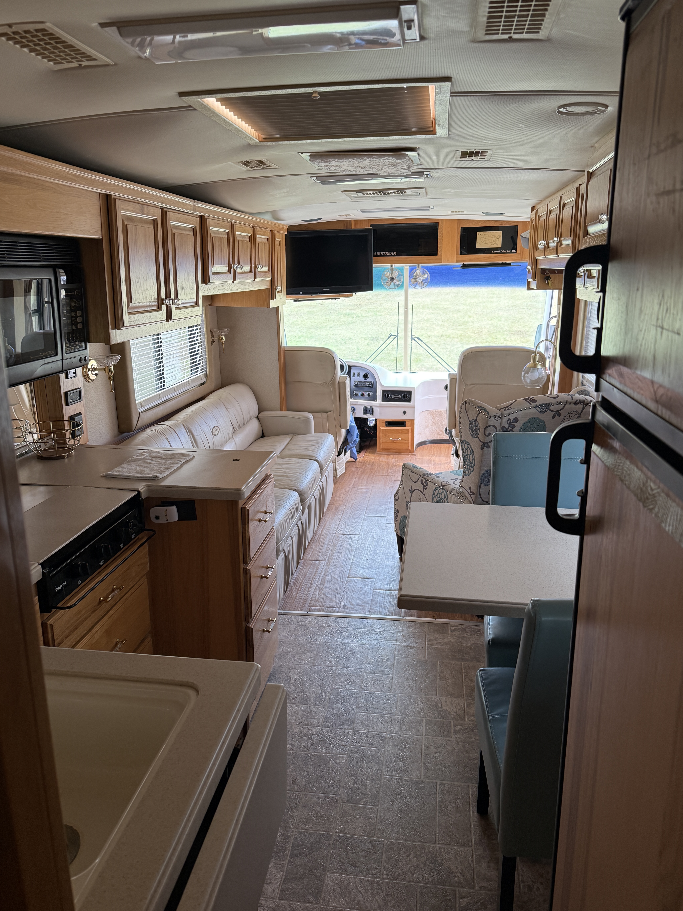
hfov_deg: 54.9
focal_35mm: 25
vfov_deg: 69.4
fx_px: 658
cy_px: 444
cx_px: 338
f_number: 1.78
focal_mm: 6.76
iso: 160
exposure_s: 1/121
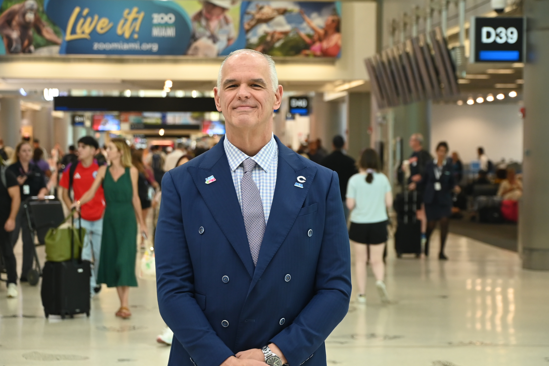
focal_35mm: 120
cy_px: 183
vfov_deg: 11.4
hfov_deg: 17.1
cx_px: 274
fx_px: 1830
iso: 1000
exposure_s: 1/80
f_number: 5.3
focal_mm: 80
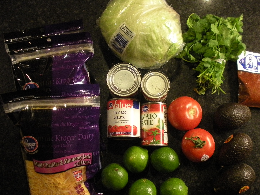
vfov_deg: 33.6
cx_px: 146
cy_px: 107
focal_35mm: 43
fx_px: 323
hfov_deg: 43.8
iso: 400
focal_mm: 6.3
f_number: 3.5
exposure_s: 1/20
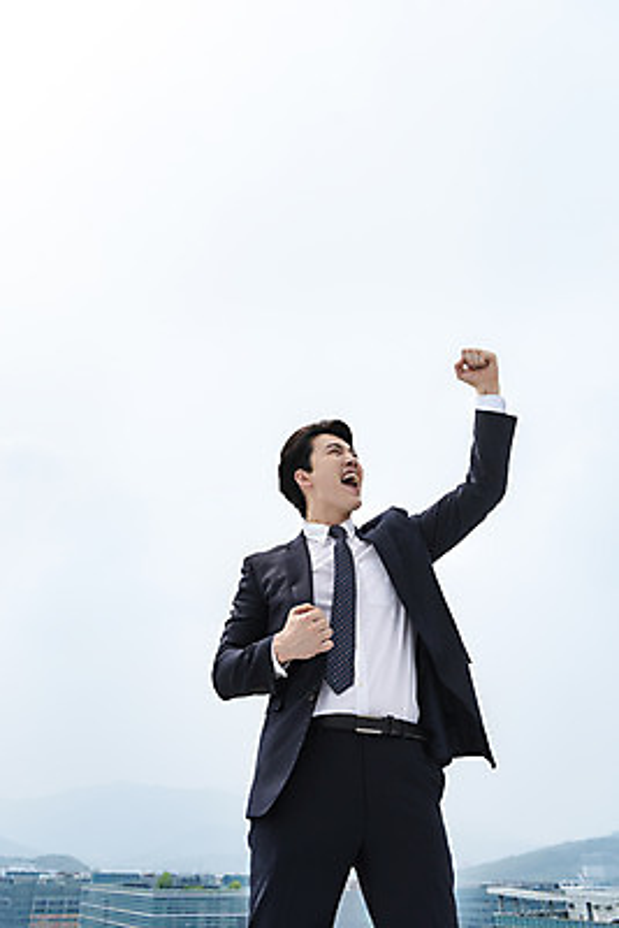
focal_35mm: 30
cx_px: 310
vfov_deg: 61.9
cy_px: 464
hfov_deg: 43.6
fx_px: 773
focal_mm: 30
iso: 400
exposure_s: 1/3200
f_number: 5.6
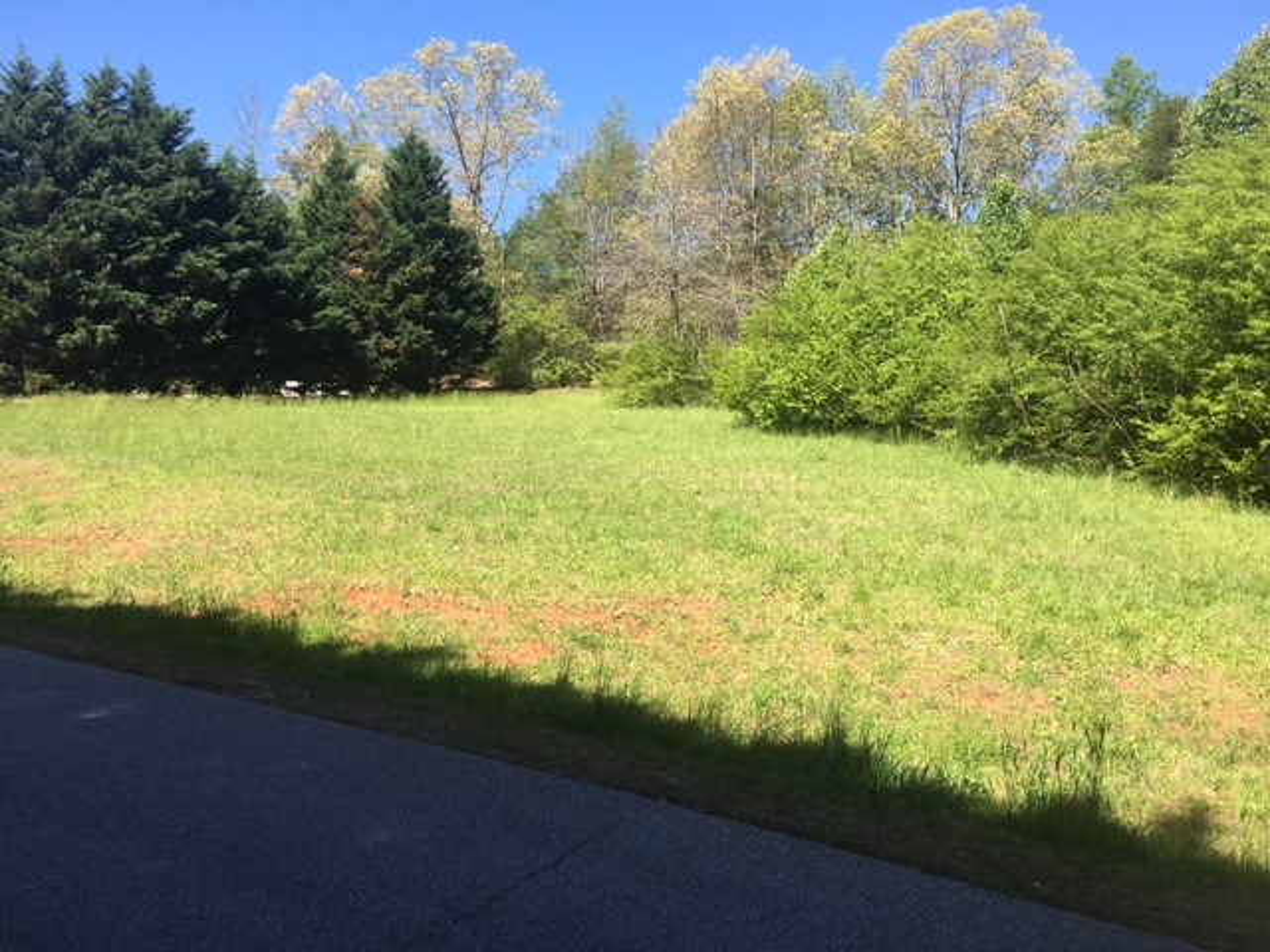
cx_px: 635
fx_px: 1064
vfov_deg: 48.2
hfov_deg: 61.7
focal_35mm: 29
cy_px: 476
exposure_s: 1/732
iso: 25
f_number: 2.2
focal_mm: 4.15
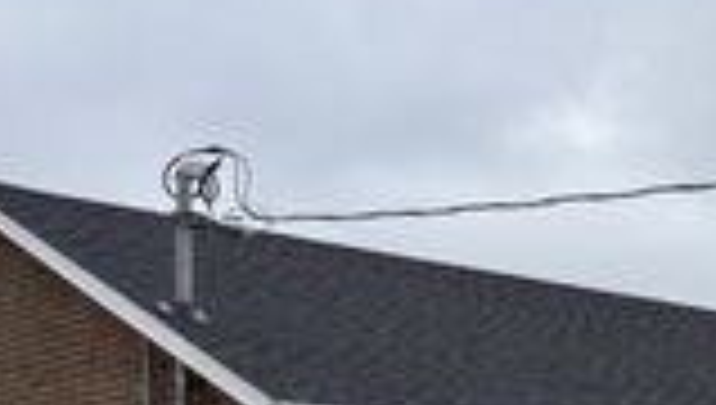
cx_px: 1099
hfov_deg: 20.3
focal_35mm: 89
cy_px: 565
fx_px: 1692
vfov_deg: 13.1
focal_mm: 5.96
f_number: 1.6
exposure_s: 1/1590
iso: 50
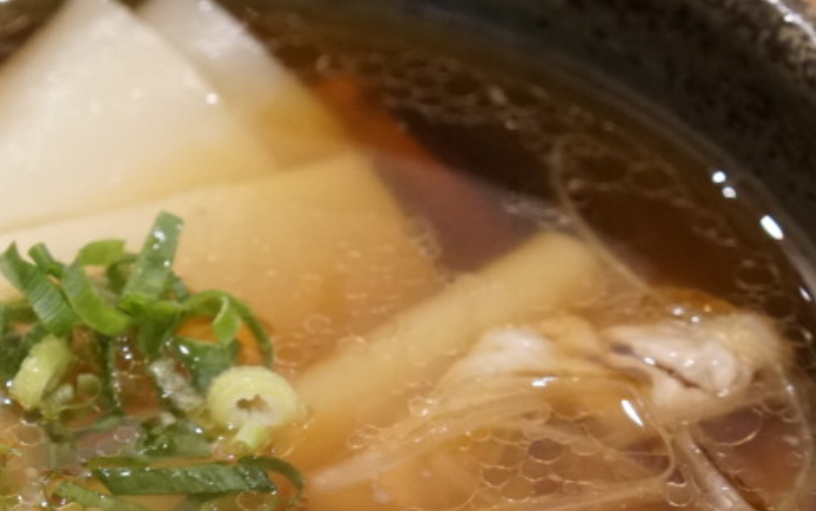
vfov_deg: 4.7
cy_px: 494
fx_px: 6176
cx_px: 134
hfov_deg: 7.5
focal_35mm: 278
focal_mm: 59
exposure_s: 1/80
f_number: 4
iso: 1600
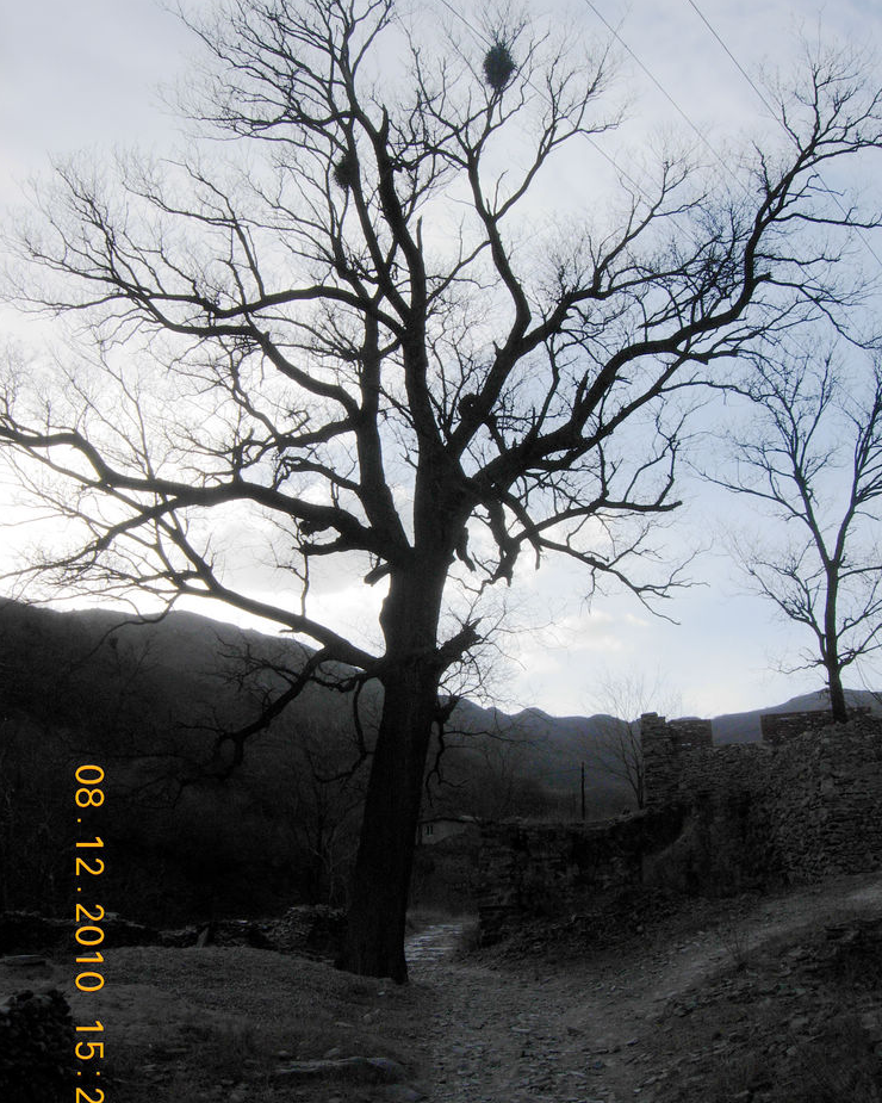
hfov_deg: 39.2
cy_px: 583
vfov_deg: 47.9
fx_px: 1240
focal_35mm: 38
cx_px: 442
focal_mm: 7.5
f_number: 6.1
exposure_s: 1/430
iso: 50
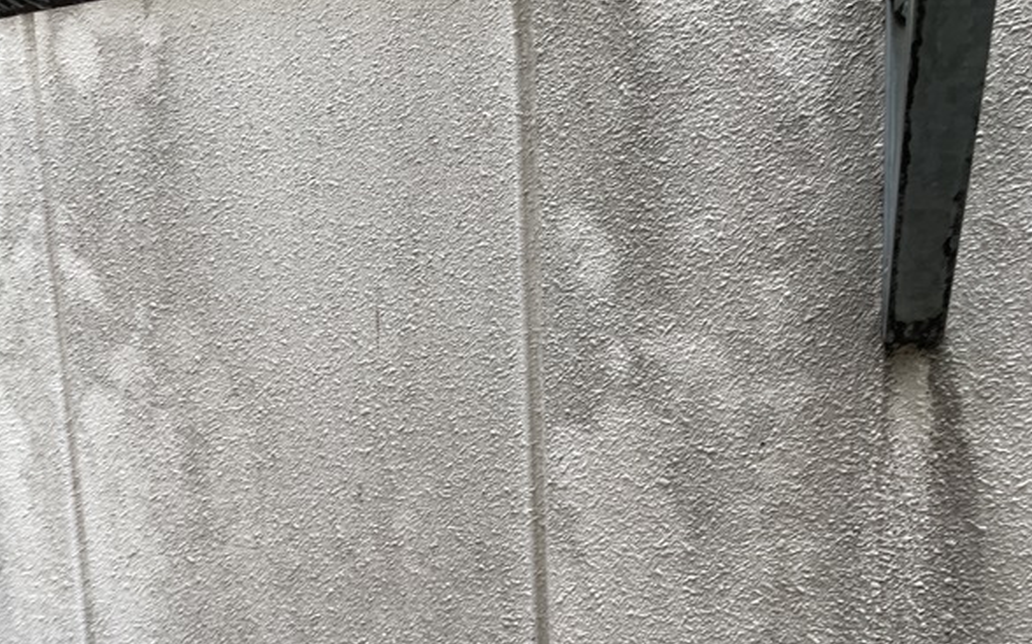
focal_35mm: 30
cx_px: 493
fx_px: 843
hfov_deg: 62.9
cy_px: 363
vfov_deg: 41.7
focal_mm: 4.2
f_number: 1.6
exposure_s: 1/121
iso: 64
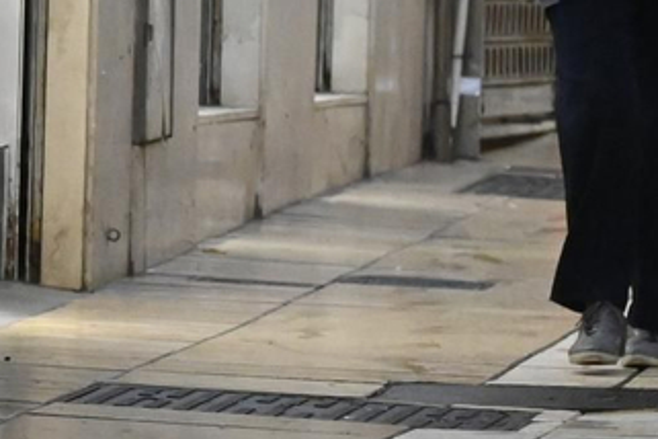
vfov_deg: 1.9
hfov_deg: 2.8
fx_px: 13397
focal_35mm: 733
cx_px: 1517
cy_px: 0
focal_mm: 98
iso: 4000
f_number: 5
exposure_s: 1/320
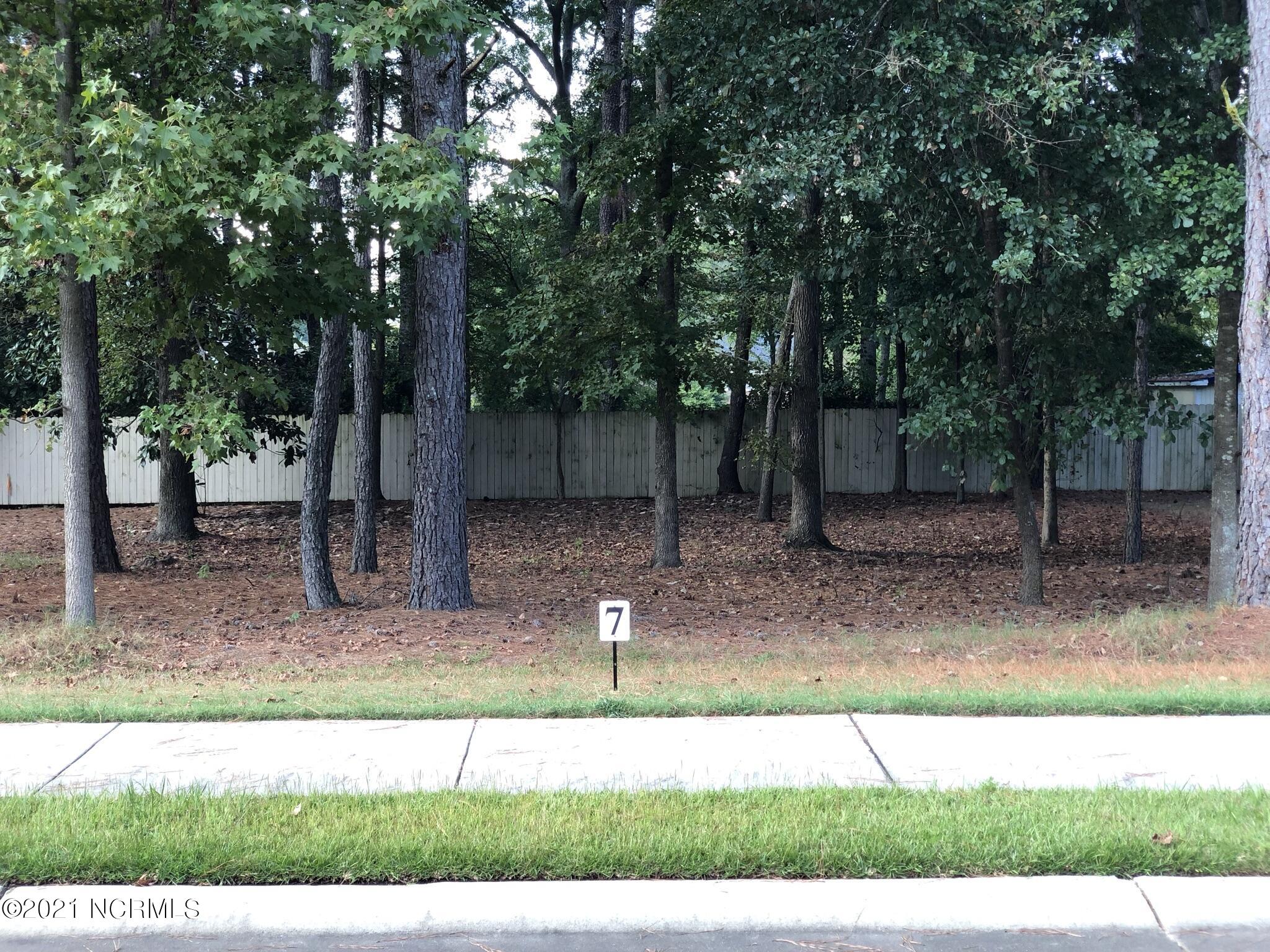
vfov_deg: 28.0
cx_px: 635
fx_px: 1908
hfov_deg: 36.8
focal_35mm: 52
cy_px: 476
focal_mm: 6
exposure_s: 1/60
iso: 32
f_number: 2.4
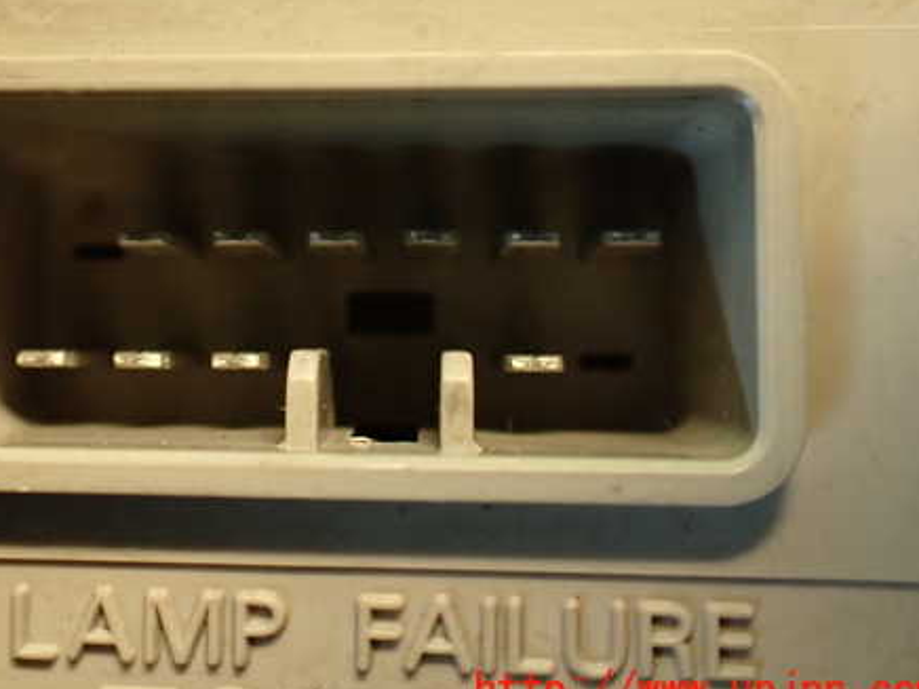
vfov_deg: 32.7
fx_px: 1168
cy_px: 244
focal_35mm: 44
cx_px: 318
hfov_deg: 42.5
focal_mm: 5.79
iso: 500
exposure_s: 1/30
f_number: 2.4
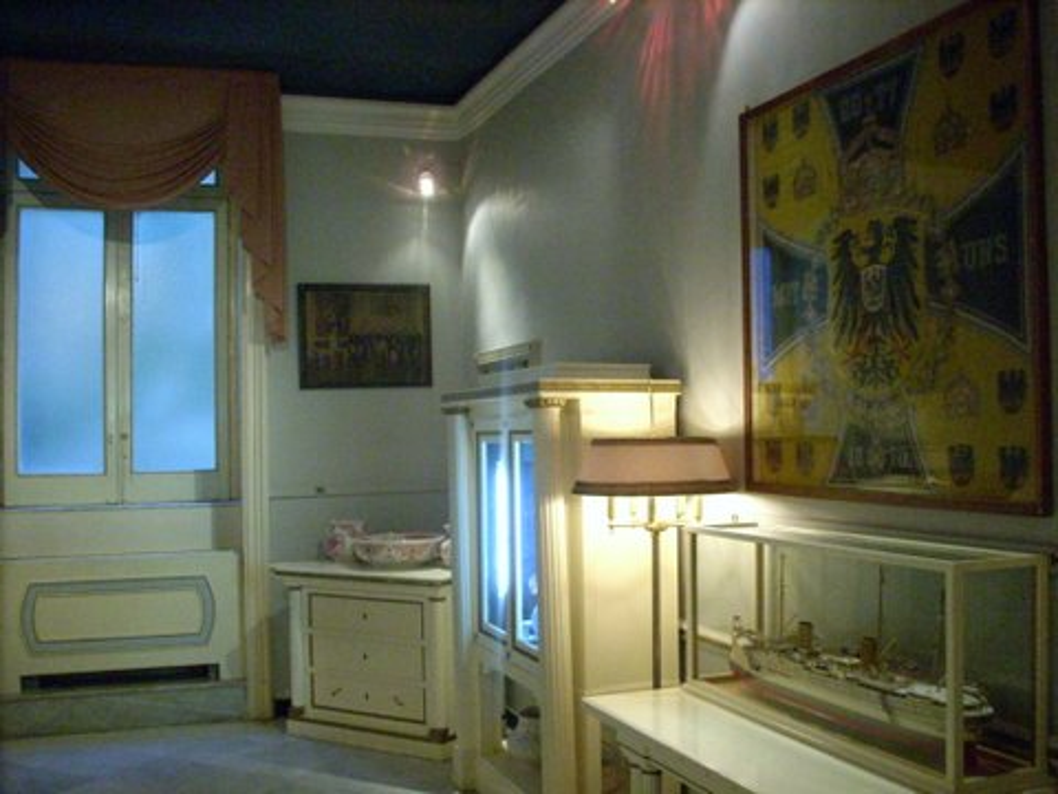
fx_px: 1131
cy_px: 397
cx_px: 529
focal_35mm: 37
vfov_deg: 38.7
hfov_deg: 50.1
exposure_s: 1/30
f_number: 2.8
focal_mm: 6.2
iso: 800
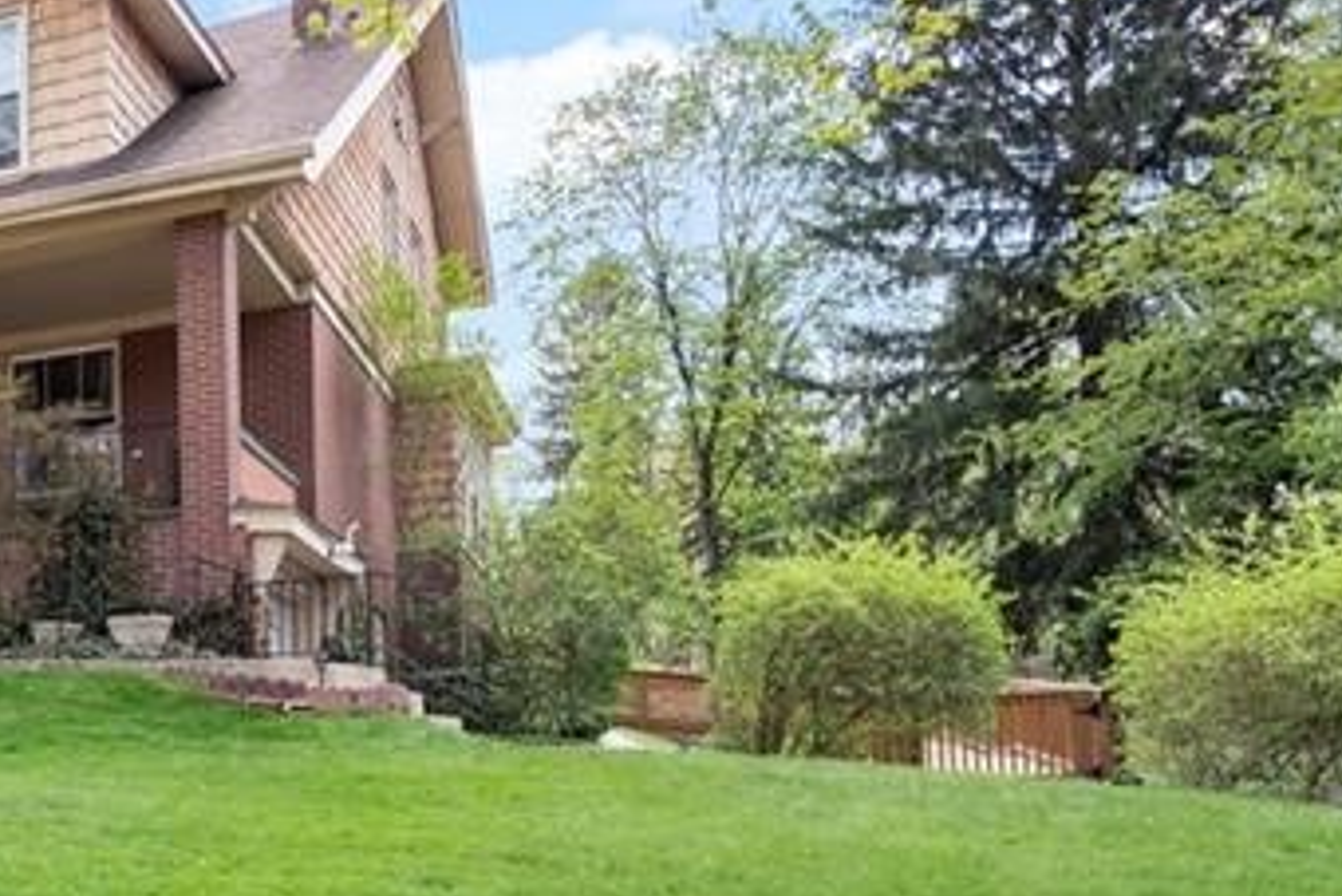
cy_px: 511
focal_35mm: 41
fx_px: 1536
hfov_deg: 38.7
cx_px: -142
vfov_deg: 32.5
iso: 400
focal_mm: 17.5
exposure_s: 1/13
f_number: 8
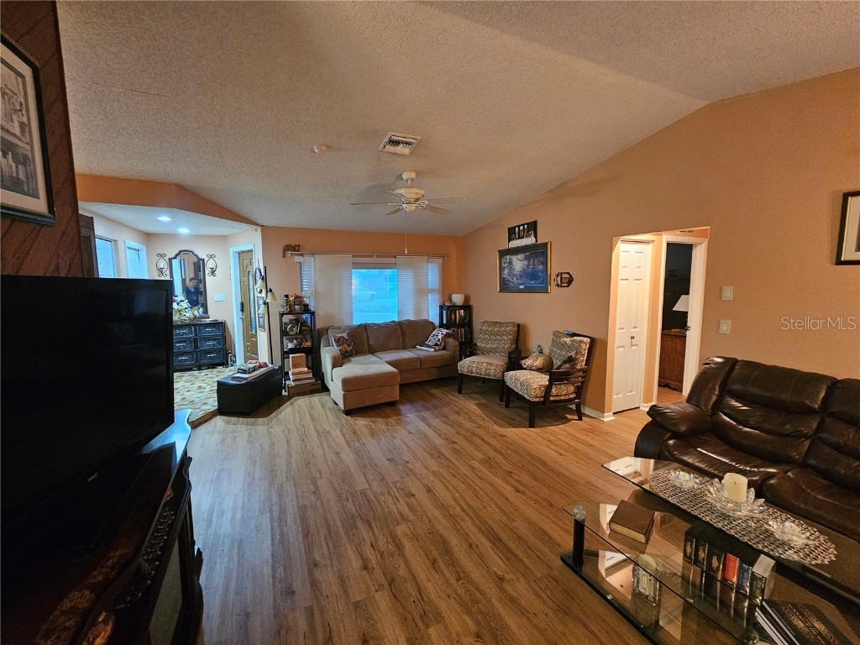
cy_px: 322
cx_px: 430
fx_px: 323
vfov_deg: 89.9
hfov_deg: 106.2
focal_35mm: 13
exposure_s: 1/24
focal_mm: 2.2
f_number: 2.2
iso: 640
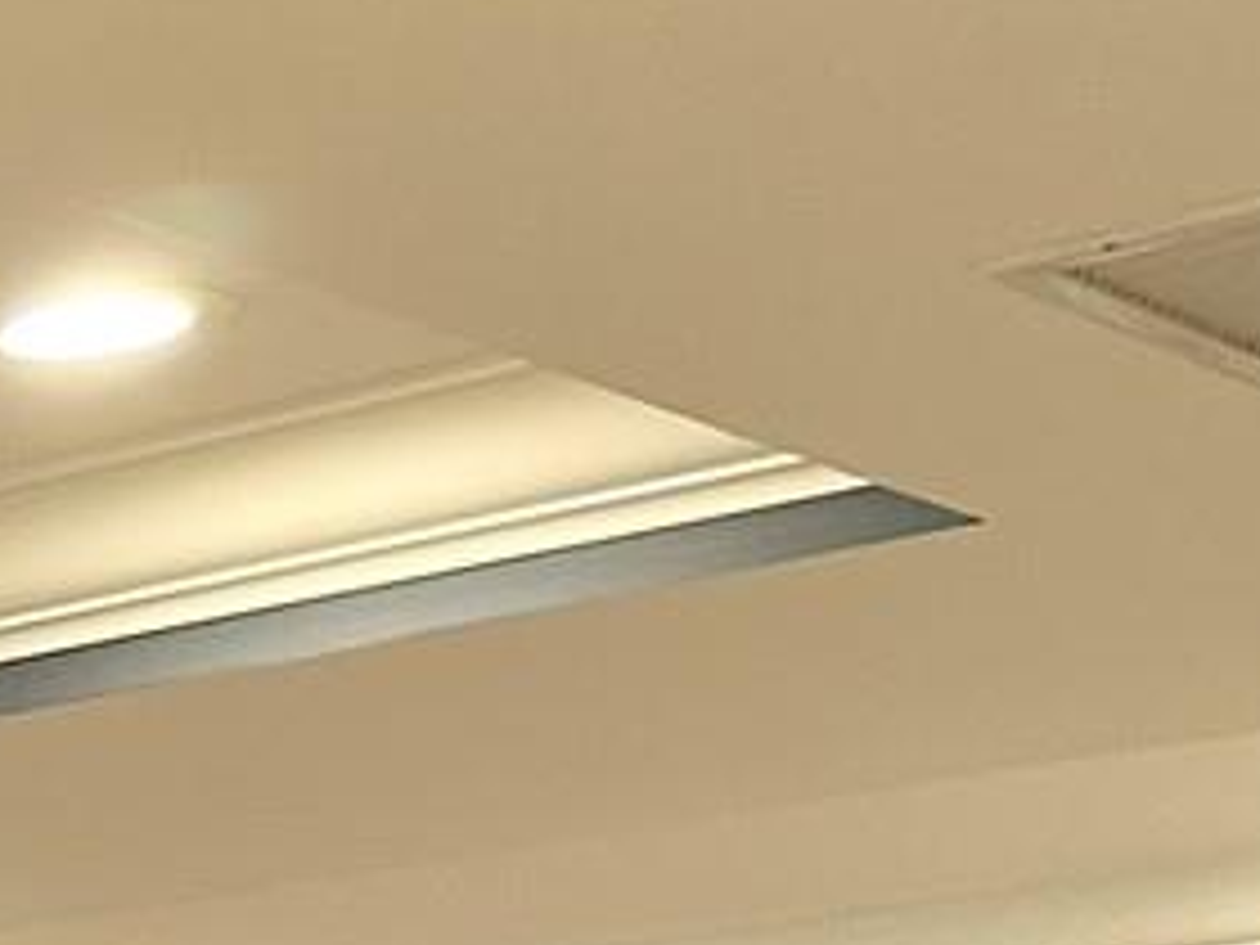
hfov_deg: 10.8
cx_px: -2272
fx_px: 4987
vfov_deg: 9.5
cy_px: 2380
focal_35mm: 137
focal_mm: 6.86
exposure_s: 1/60
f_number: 1.78
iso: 125
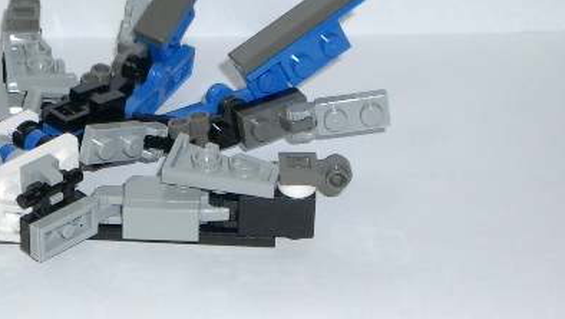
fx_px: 1963
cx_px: 109
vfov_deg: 9.3
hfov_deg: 16.3
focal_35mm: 131
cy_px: 112
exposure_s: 1/40
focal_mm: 12.2
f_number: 3.9
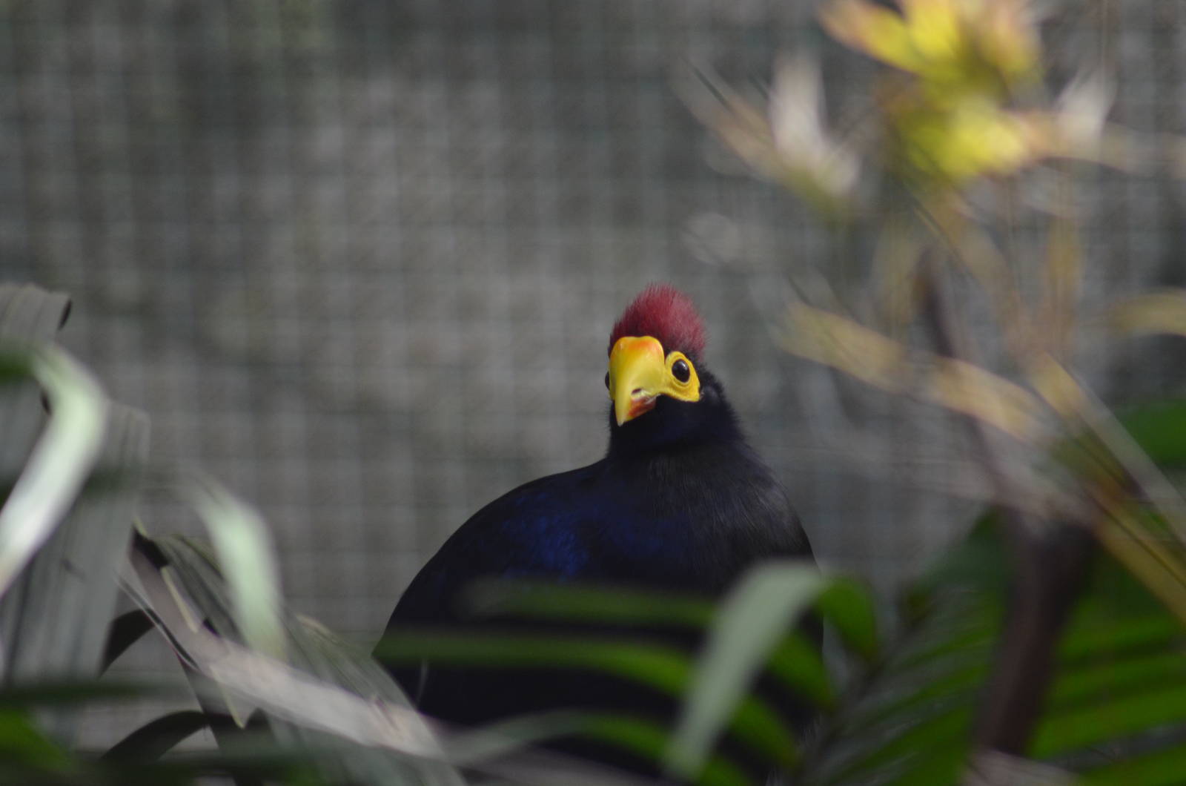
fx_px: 14795
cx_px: 593
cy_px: 393
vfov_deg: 3.0
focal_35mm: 450
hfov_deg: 4.6
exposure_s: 1/640
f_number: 5.6
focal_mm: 300
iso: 800
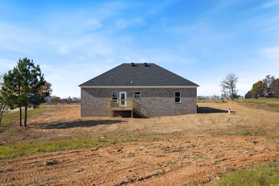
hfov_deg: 54.4
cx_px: 140
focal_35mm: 35
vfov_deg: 37.9
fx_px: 271
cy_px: 93
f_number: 4
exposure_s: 1/250
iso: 50
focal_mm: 35
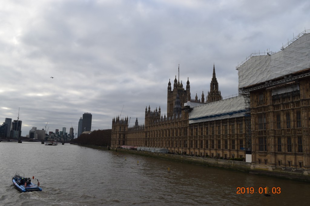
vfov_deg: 47.9
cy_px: 103
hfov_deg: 67.4
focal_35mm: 27
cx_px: 155
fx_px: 232
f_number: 8
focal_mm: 18
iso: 250
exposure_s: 1/250
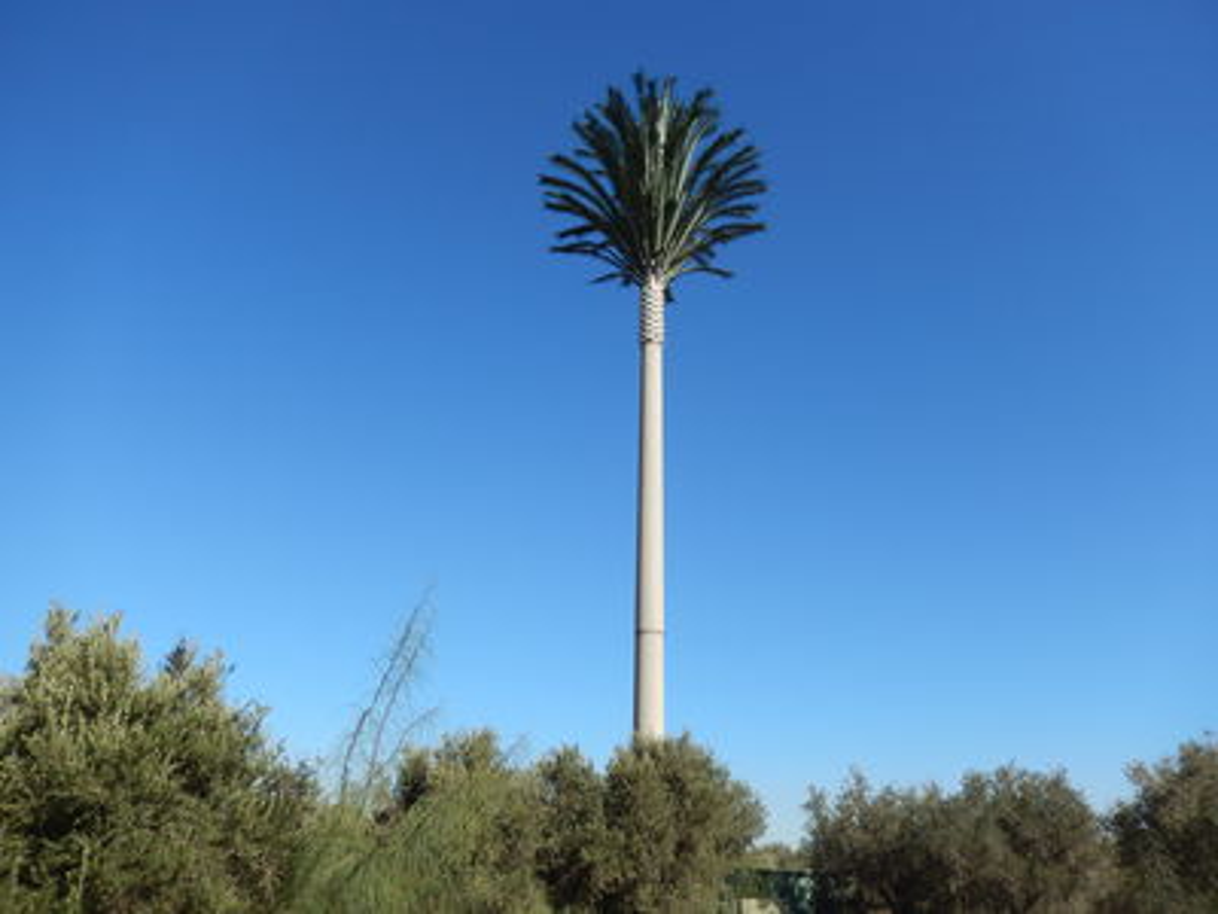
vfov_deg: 54.9
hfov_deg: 69.4
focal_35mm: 25
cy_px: 457
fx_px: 880
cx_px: 609
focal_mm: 4.5
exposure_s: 1/1500
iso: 125
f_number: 3.4
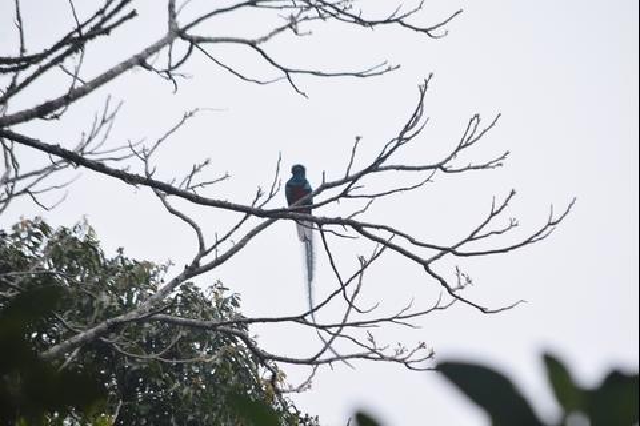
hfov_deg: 7.2
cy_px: 213
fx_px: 5066
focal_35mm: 285
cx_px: 320
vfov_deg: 4.8
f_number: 8
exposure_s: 1/125
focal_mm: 190
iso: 100
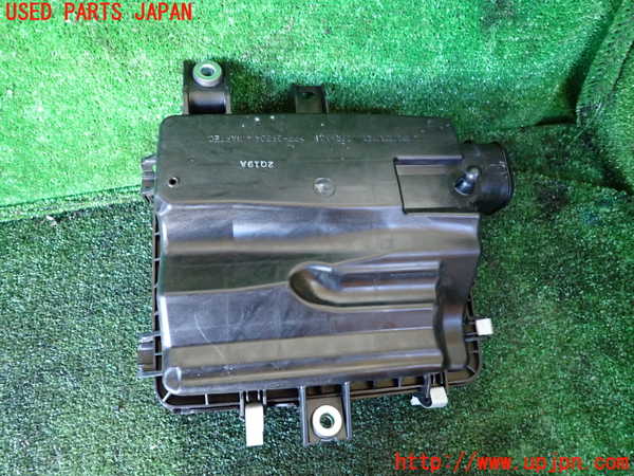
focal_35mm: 25
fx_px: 458
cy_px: 238
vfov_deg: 54.9
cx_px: 317
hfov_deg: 69.4
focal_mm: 4.5
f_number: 2
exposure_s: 1/30
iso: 640
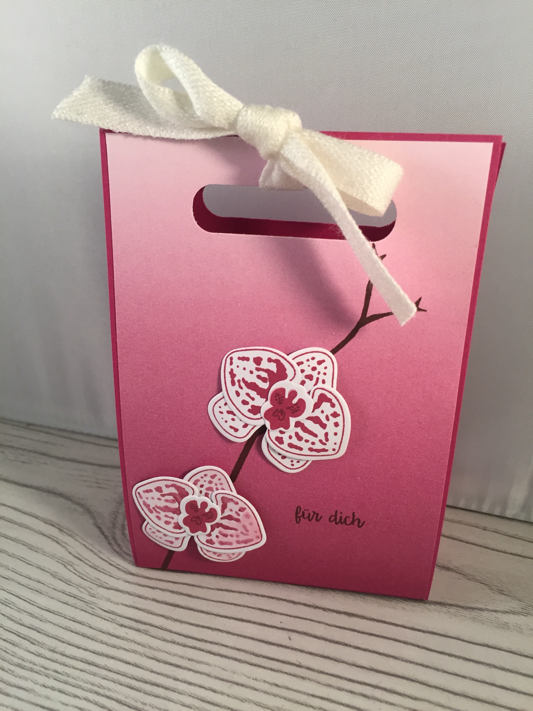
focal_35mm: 29
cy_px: 356
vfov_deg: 61.7
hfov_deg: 48.2
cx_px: 266
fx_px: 595
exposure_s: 1/33
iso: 50
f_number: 2.2
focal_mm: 4.15
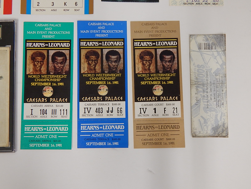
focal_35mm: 38
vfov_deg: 37.7
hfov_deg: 49.0
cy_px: 94
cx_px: 126
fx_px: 276
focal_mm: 6.8
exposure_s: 1/30
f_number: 3.4
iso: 280
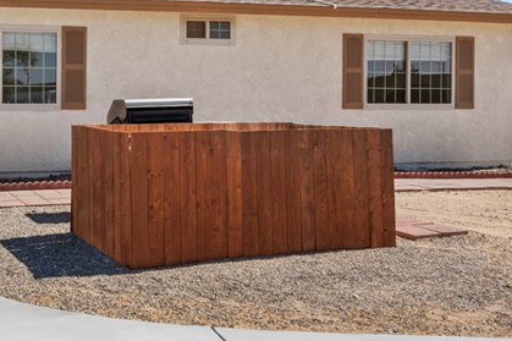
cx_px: -24
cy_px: 96
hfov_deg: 37.7
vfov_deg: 29.3
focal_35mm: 45
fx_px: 643
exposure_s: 1/200
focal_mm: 18.5
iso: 400
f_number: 11
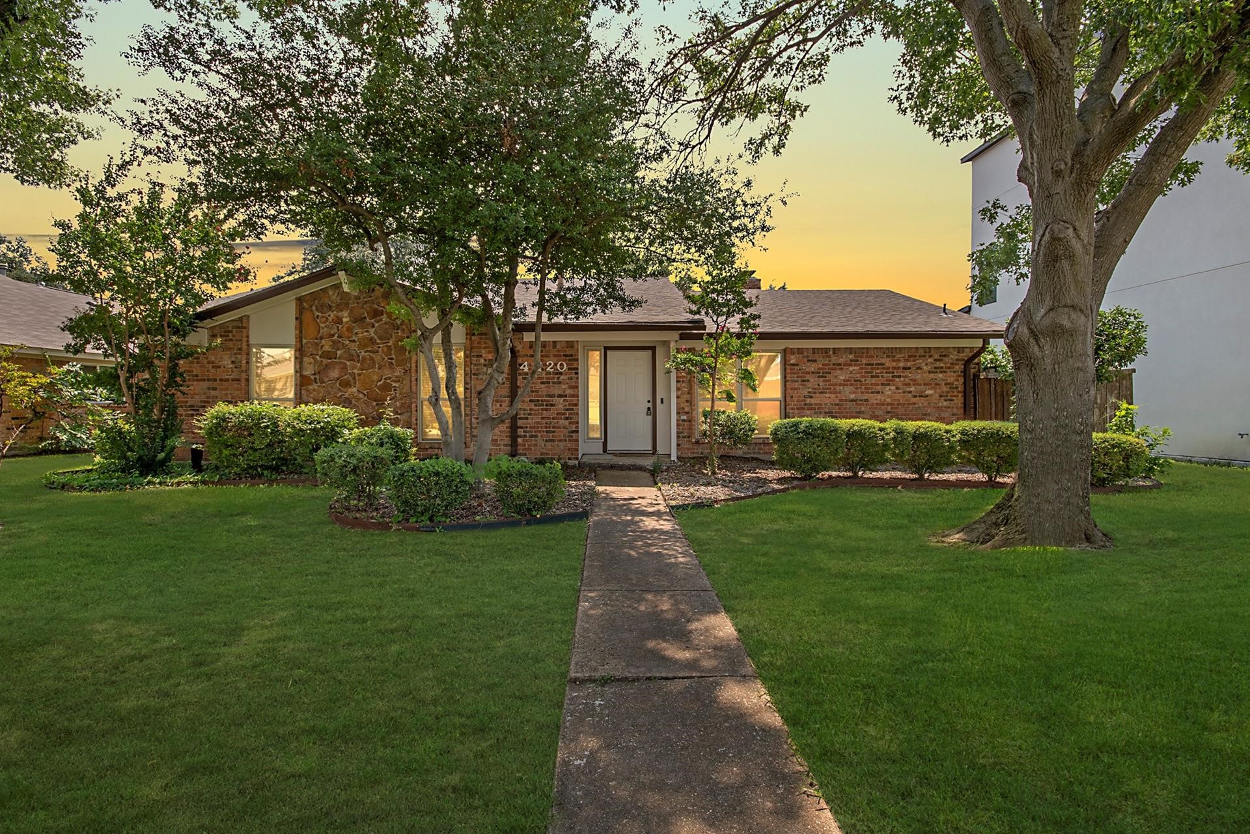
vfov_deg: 73.7
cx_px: 594
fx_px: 556
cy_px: 404
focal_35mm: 16
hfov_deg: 96.7
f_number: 11
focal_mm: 10
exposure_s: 1/80
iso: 100
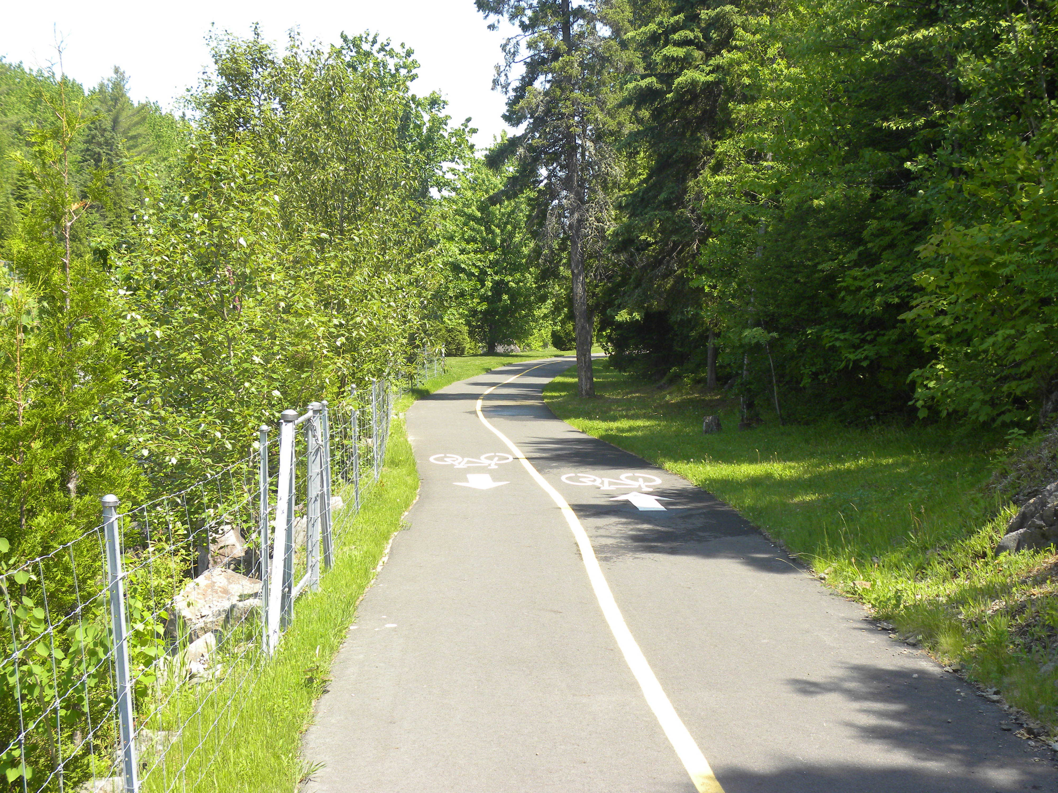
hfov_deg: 41.2
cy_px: 396
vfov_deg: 31.5
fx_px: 1406
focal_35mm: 46
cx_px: 529
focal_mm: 8.2
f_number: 4
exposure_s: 1/154
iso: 64
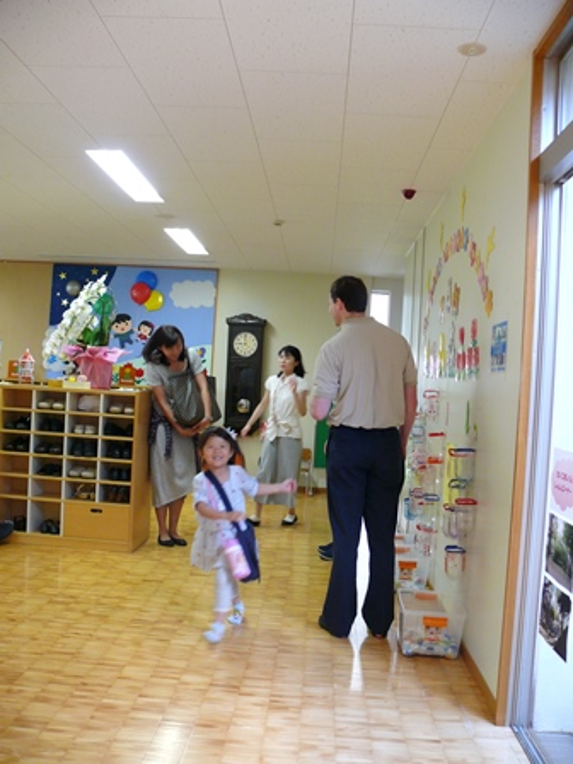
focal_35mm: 35
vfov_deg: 52.6
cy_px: 382
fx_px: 772
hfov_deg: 40.7
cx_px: 286
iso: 200
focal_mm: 7.4
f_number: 2.8
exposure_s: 1/40
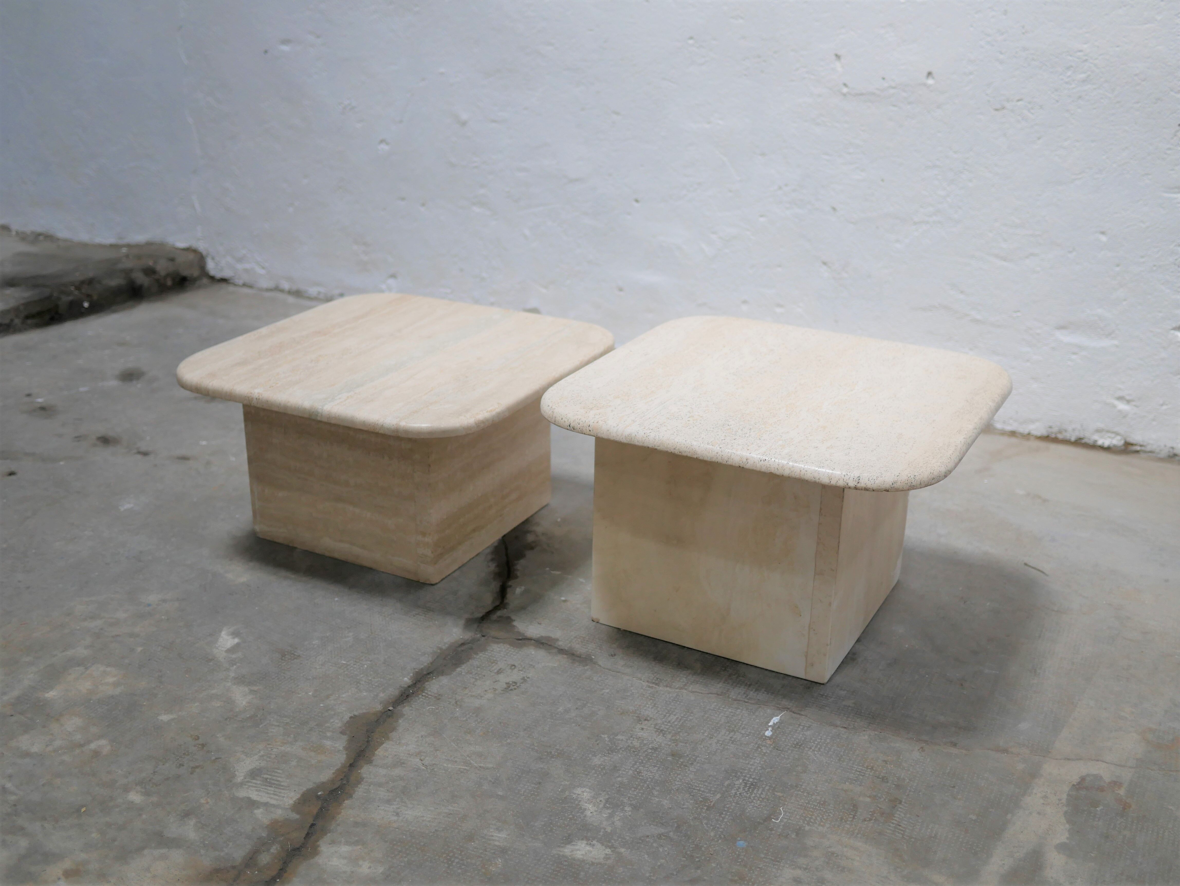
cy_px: 443
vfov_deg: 36.0
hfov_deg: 46.8
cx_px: 590
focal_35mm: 40
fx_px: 1364
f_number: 1.7
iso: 250
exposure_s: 1/60
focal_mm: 20
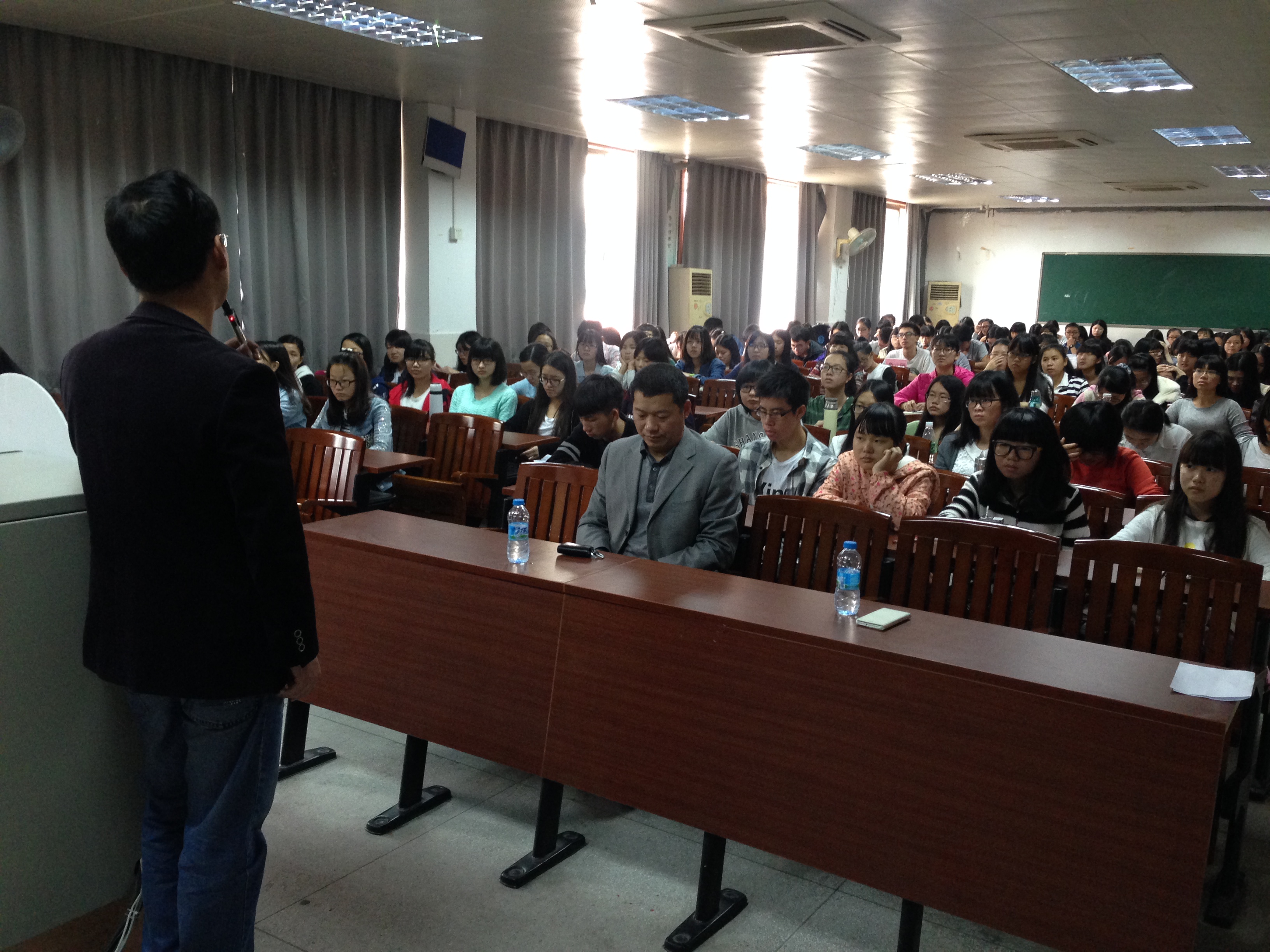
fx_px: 1211
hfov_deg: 55.4
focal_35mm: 33
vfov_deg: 42.9
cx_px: 635
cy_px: 476
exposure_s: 1/20
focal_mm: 4.12
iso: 200
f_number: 2.4
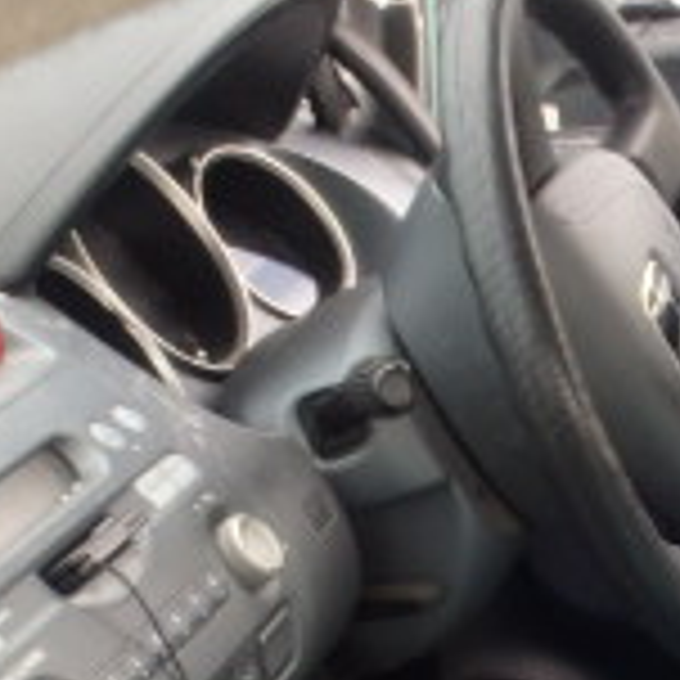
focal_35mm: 105
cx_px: 914
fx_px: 2334
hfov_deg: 15.7
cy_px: 874
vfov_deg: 15.8
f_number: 3.9
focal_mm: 5
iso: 125
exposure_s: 1/60
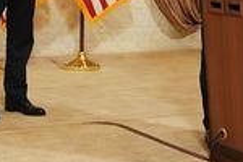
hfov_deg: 16.4
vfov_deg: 10.7
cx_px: 131
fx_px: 844
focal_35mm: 125
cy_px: -48
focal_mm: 47
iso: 3200
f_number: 3.2
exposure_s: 1/400
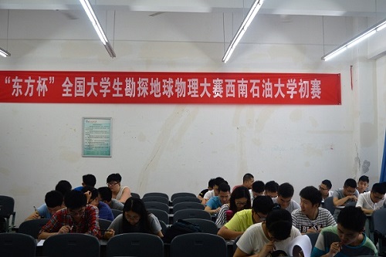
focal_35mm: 42
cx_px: 193
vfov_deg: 31.9
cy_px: 128
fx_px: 450
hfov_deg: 46.4
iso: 400
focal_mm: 28
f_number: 4.5
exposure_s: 1/80
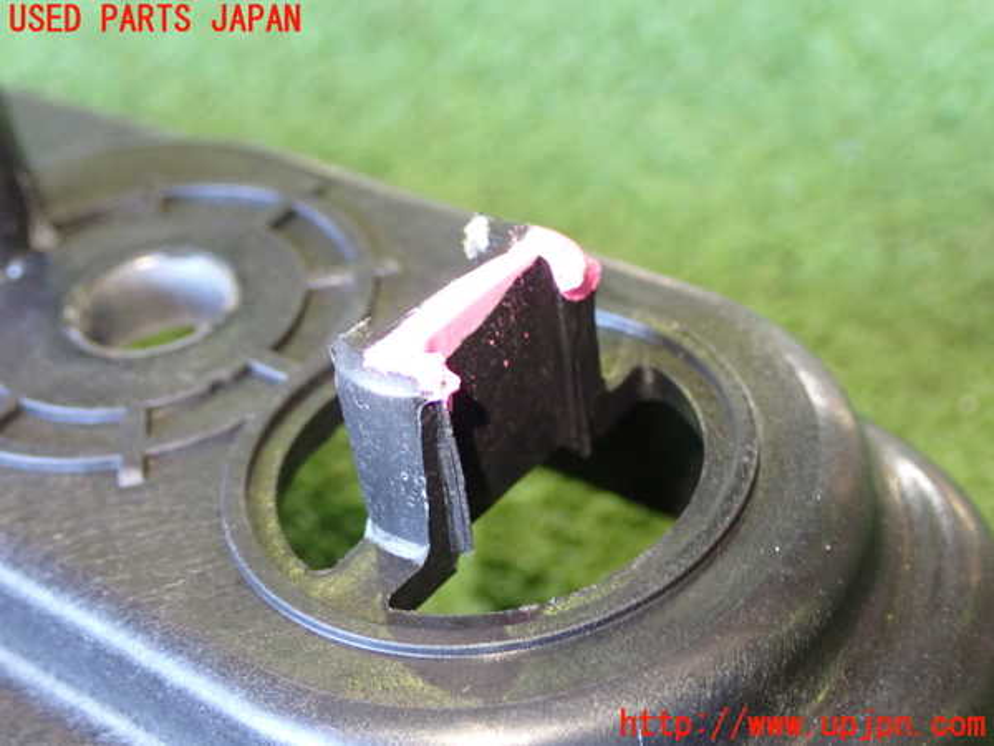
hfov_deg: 29.0
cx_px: 497
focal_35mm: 67
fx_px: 1924
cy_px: 373
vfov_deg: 21.9
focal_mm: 11.88
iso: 800
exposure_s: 1/25
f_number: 3.8
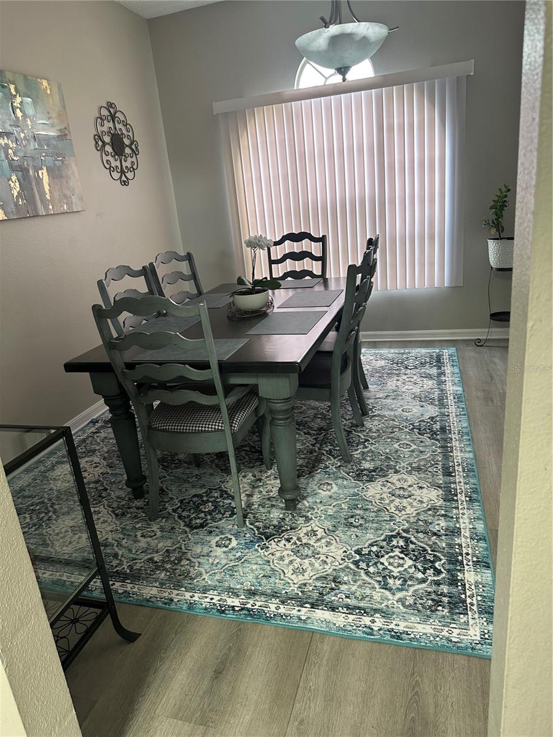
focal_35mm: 24
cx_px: 276
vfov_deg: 71.6
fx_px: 511
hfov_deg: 56.8
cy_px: 368
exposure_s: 1/60
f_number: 1.78
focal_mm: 6.86
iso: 160
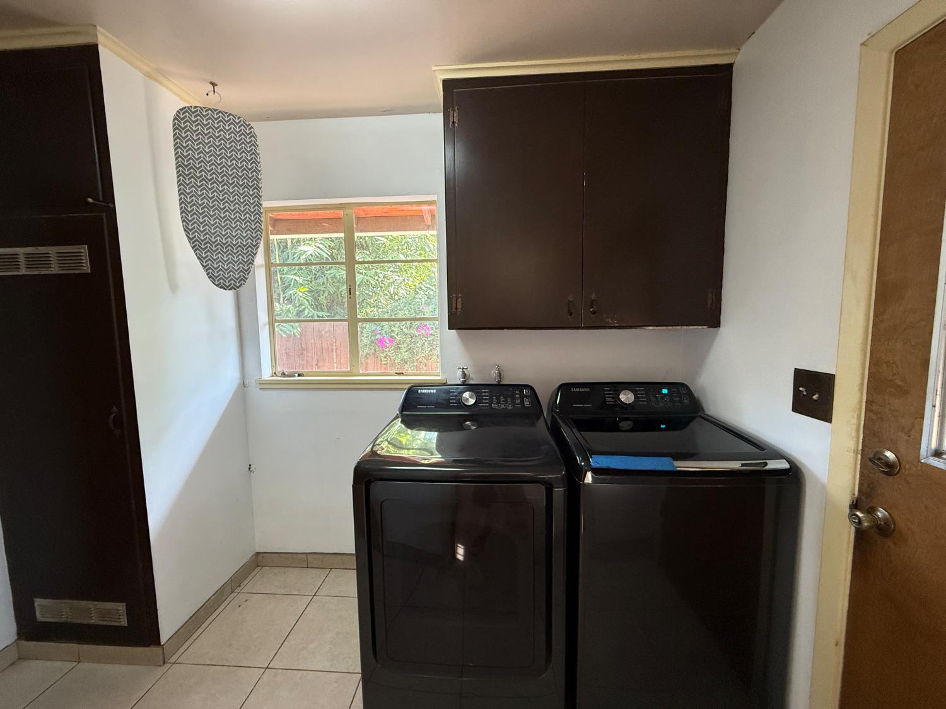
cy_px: 354
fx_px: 383
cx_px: 473
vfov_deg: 85.7
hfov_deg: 102.1
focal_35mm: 14
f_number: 2.2
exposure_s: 1/120
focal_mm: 2.22
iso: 320
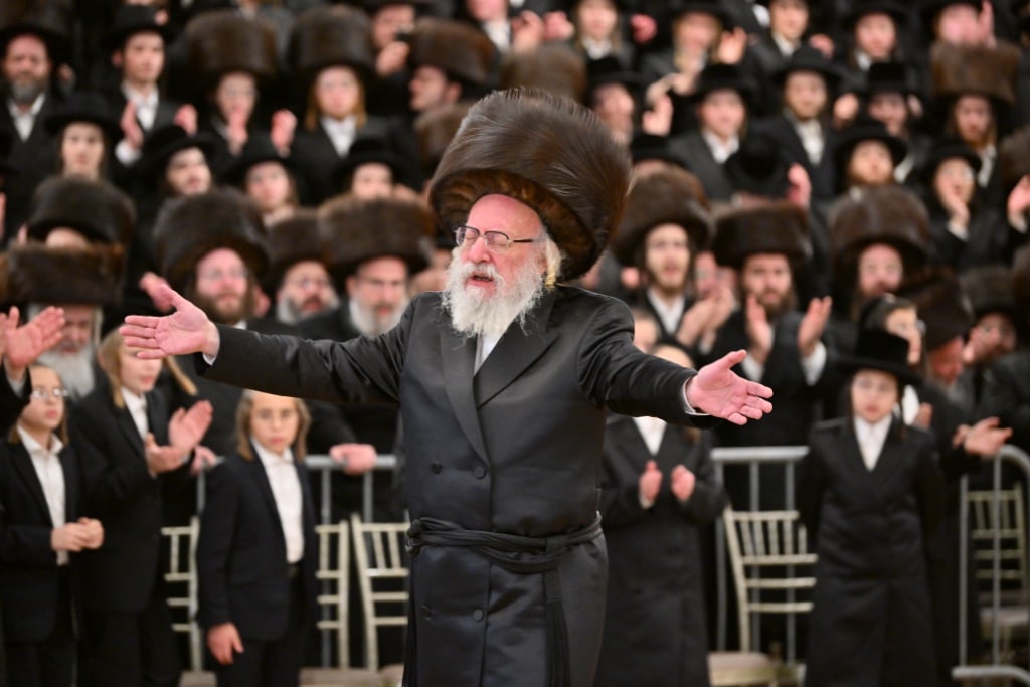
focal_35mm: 160
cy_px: 344
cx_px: 515
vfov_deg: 8.6
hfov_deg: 12.8
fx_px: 4578
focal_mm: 160
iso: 1600
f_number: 2.8
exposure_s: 1/160
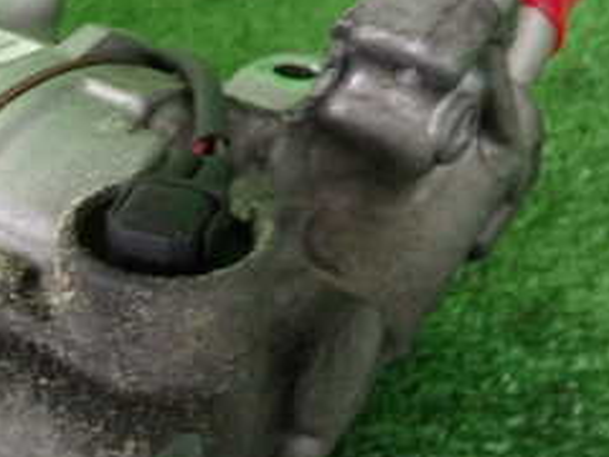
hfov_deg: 24.9
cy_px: 295
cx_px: 20
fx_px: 1319
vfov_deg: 19.6
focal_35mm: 75
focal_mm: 5.4
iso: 250
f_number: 2.3
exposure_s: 1/30
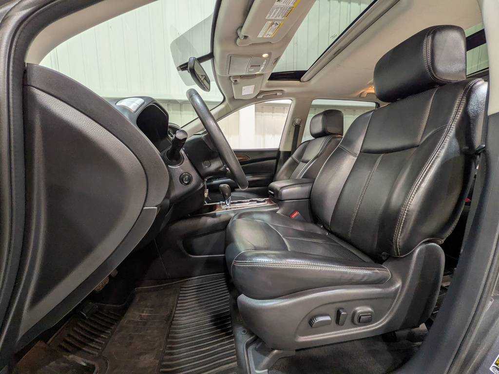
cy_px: 187
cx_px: 250
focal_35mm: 14
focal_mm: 1.83
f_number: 2.2
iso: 140
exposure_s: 1/50
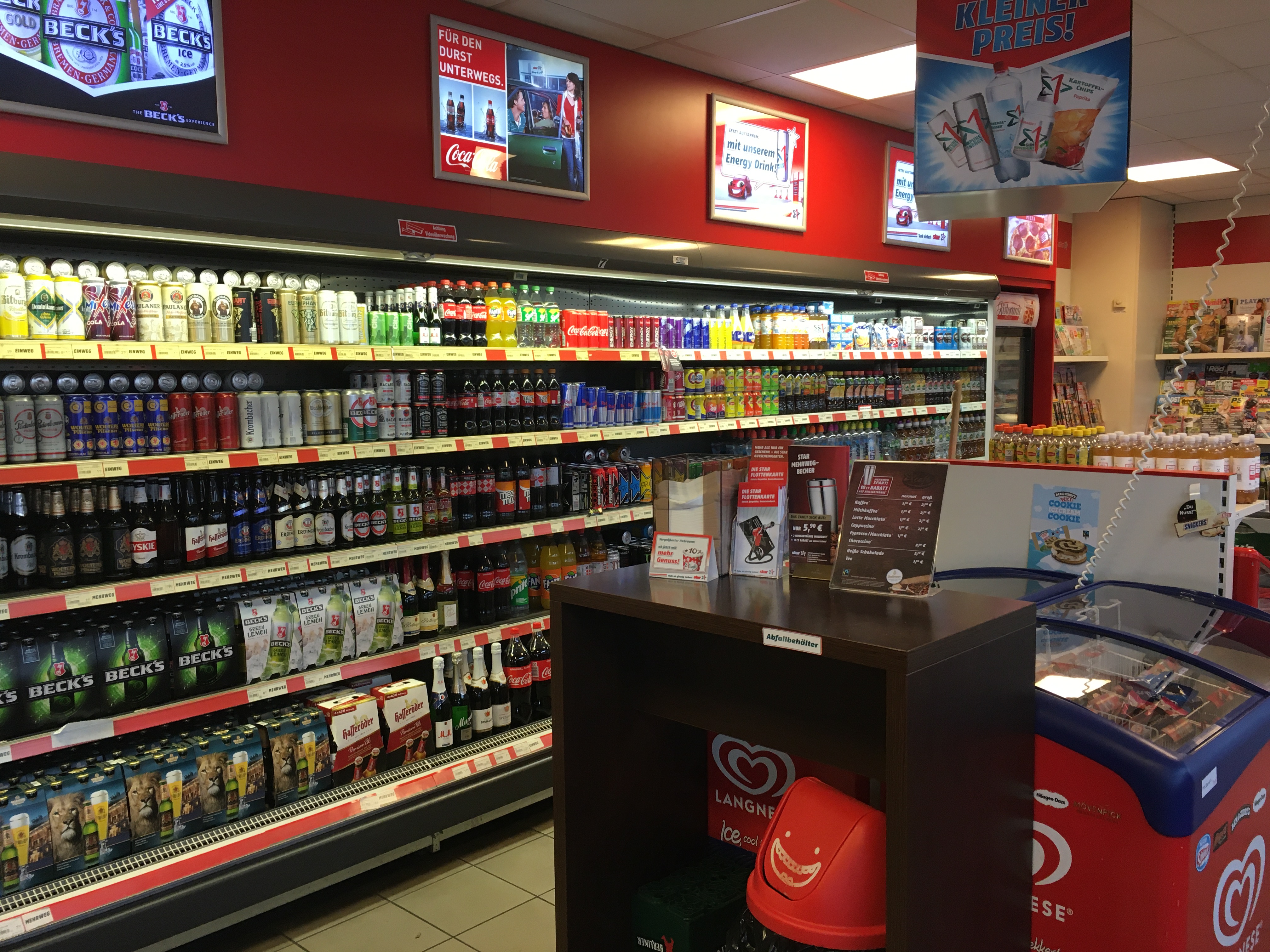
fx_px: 1064
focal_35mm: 29
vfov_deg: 48.2
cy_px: 476
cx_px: 635
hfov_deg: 61.7
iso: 40
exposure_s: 1/33
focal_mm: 4.15
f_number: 2.2
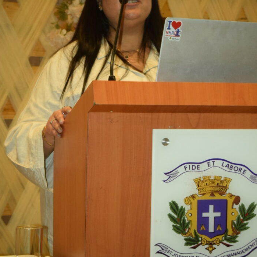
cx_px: 153
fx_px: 1117
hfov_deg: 13.1
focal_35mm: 133
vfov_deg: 13.1
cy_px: 117
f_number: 5
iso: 800
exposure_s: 1/60
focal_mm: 45
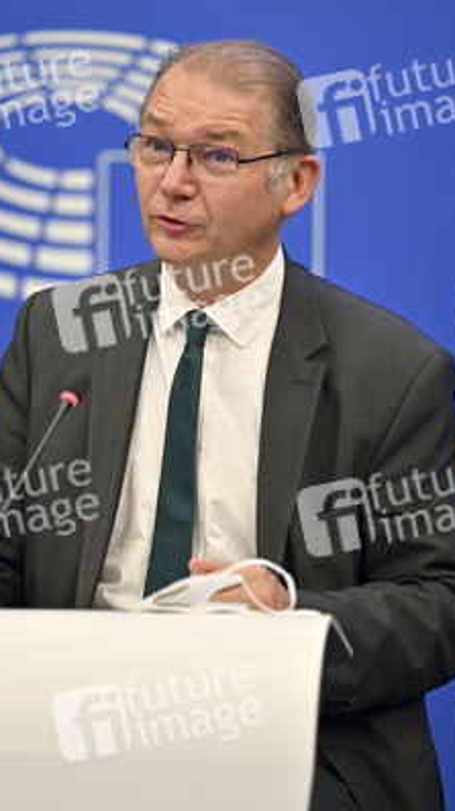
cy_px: 407
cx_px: 216
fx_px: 4187
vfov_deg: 11.1
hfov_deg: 6.2
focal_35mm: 195
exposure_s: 1/160
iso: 640
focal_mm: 185
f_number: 2.8
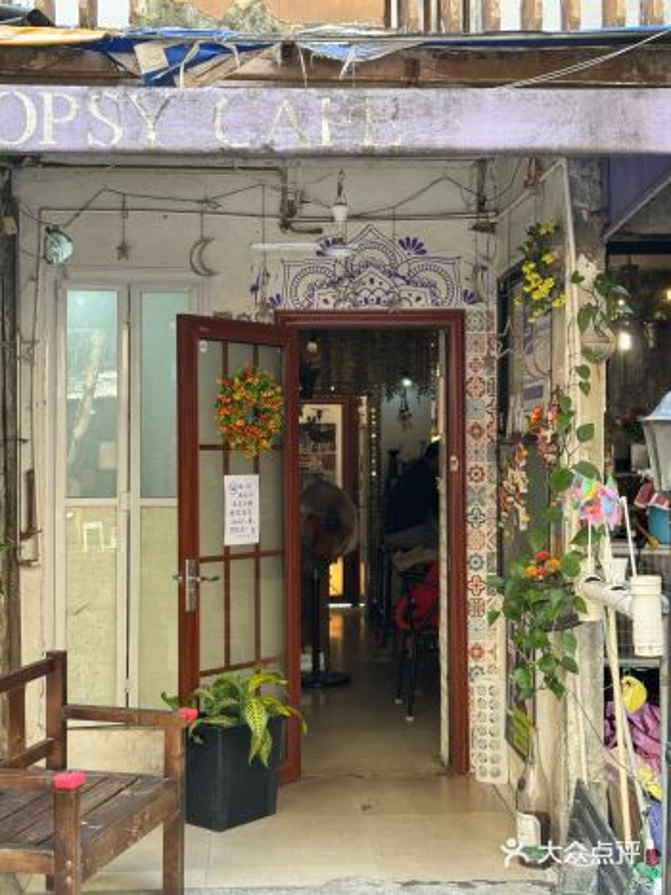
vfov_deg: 39.7
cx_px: 336
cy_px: 448
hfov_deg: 30.3
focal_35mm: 48
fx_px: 1241
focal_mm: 6.86
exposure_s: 1/62
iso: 100
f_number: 1.78
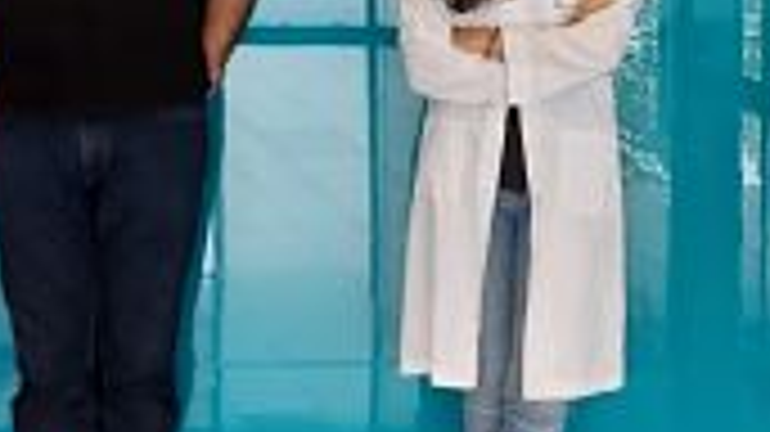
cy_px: 34
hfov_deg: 20.9
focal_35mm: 102
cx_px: 430
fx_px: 2082
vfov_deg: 11.8
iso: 80
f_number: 1.8
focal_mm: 5.23
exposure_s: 1/50
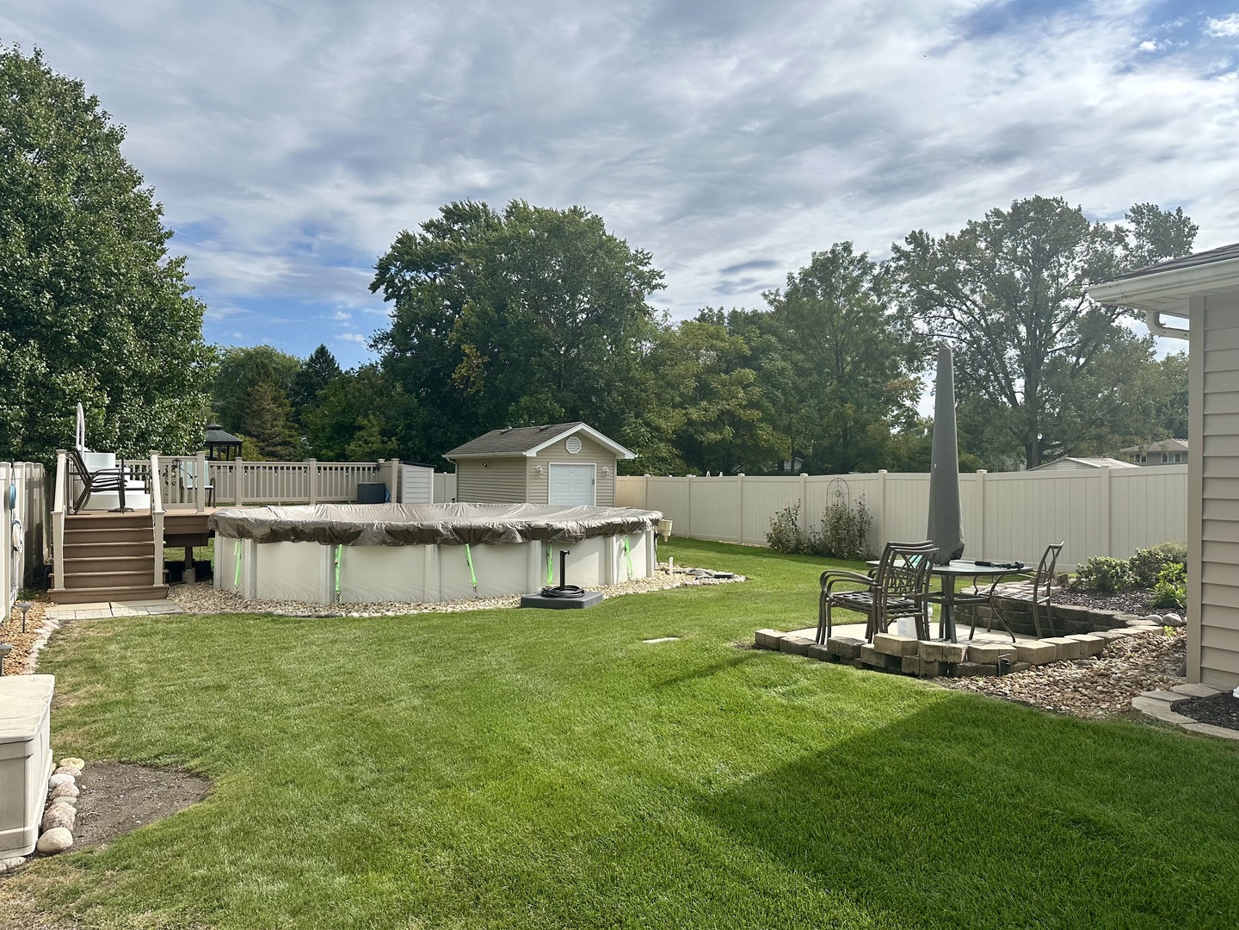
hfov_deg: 71.6
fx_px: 859
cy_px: 465
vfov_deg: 56.8
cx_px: 620
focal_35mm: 24
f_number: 1.78
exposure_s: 1/7042
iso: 80
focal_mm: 6.86
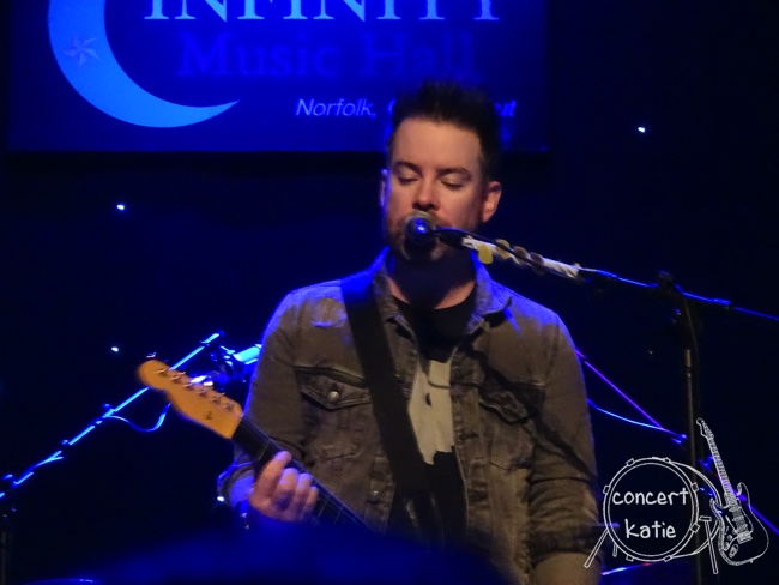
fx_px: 2521
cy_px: 292
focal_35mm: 112
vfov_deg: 13.2
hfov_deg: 17.6
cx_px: 390
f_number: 5.6
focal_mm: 19.1
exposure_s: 1/15
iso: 3200
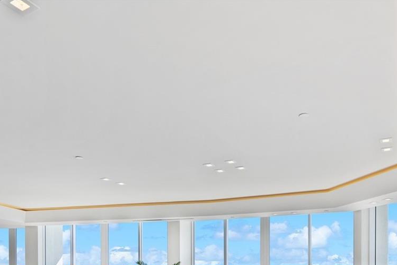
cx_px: 241
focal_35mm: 32
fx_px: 353
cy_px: 281
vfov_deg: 35.9
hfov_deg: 58.2
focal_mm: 15
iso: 200
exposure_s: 1/80
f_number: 8
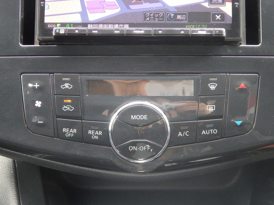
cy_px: 102
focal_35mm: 80
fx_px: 633
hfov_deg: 24.4
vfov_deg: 18.4
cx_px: 137
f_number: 4.6
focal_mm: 14.4
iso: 800
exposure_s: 1/60
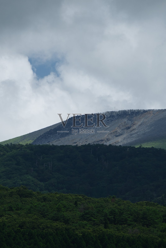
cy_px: 124
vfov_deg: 4.6
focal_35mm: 450
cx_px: 83
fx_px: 3112
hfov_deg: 3.1
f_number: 9
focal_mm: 300
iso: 320
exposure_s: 1/500
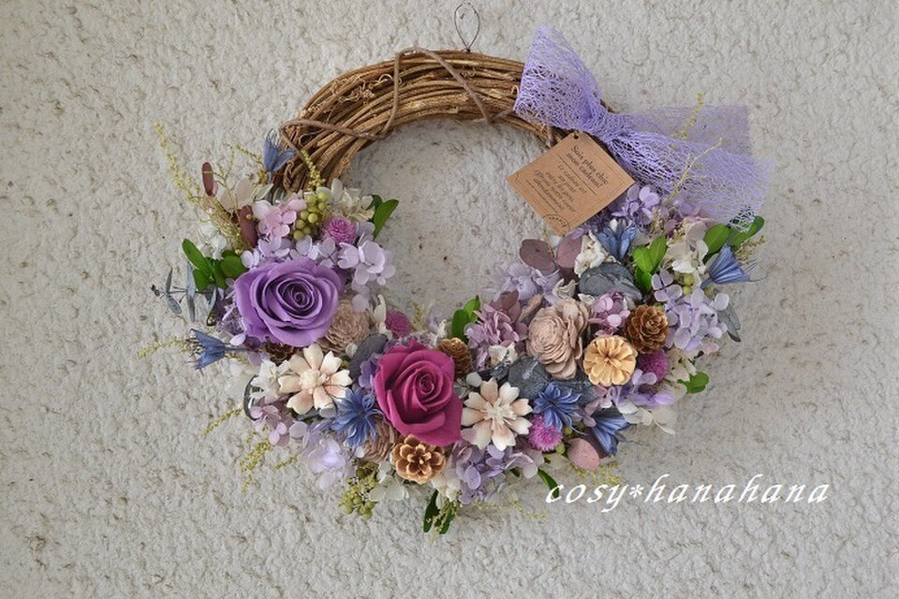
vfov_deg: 29.9
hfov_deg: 43.6
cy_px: 300
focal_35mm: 45
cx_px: 450
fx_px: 1124
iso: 400
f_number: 5.6
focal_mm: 30
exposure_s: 1/125
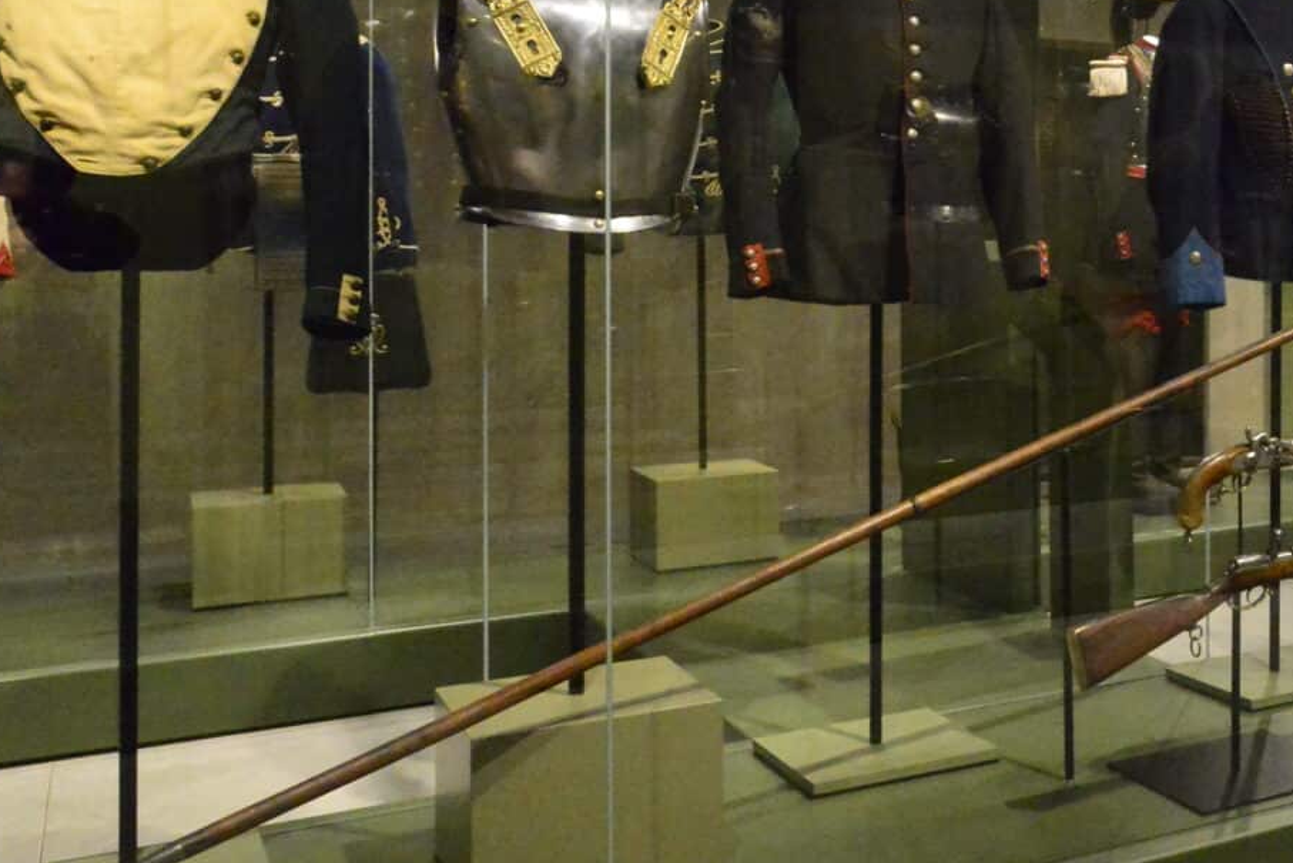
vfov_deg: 27.7
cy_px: 222
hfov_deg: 35.0
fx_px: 1724
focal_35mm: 48
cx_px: 1440
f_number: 6.3
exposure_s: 1/25
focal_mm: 17
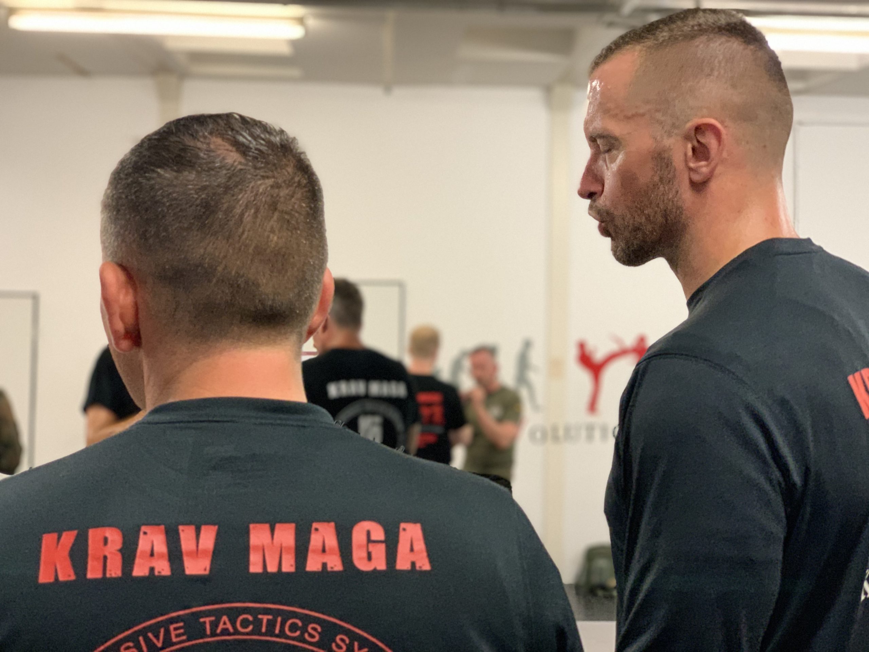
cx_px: 434
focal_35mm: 52
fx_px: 1305
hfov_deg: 36.8
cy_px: 326
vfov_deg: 28.0
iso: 250
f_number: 2.4
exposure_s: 1/50
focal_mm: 6
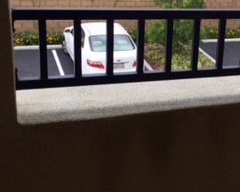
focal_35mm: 65
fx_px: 462
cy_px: 76
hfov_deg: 27.4
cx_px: 243
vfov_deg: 23.4
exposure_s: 1/805
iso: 32
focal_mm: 4.15
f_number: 2.2
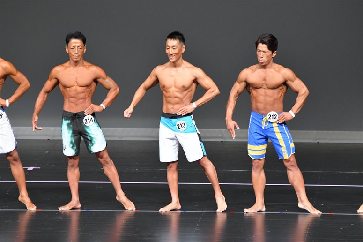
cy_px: 121
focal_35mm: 300
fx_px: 3024
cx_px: 182
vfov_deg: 4.6
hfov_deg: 6.9
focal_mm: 200
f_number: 5.6
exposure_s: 1/400
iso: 5000
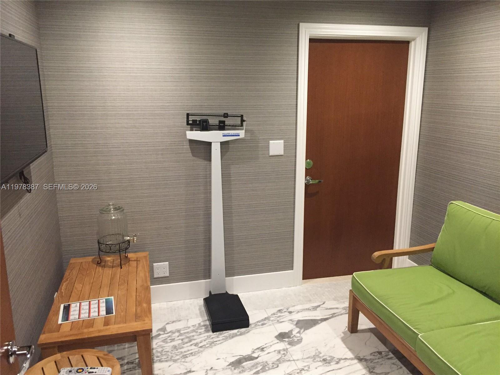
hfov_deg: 61.7
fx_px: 419
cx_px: 250
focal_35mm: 29
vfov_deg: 48.2
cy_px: 188
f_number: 2.2
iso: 250
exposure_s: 1/30
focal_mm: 4.15
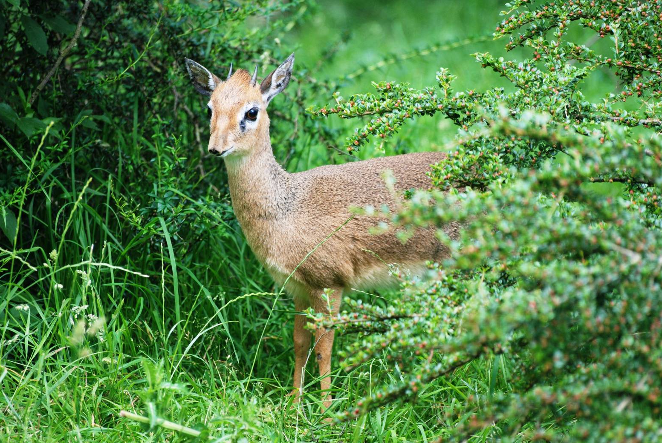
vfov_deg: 4.1
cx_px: 332
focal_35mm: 340
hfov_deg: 6.1
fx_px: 6260
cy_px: 221
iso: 400
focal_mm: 220
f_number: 5.3
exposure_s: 1/200
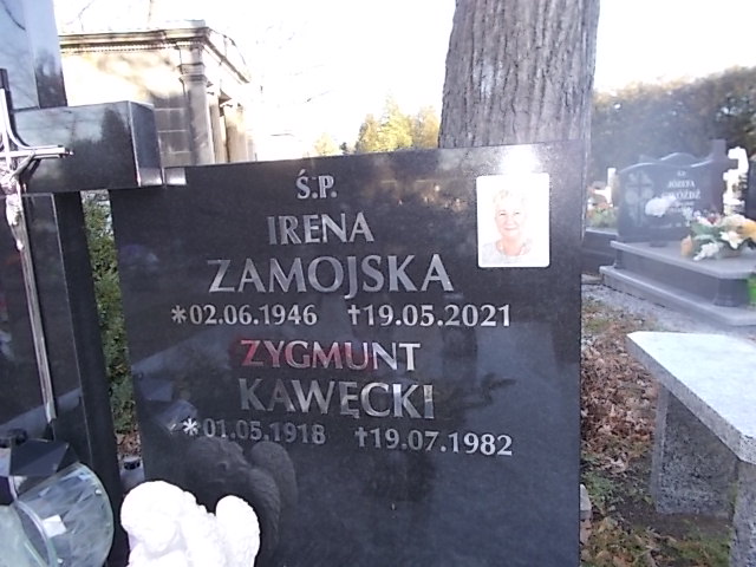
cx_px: 378
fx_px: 568
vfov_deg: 53.1
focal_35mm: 26
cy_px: 284
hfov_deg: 67.3
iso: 80
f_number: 3.2
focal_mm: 4.6
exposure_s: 1/50
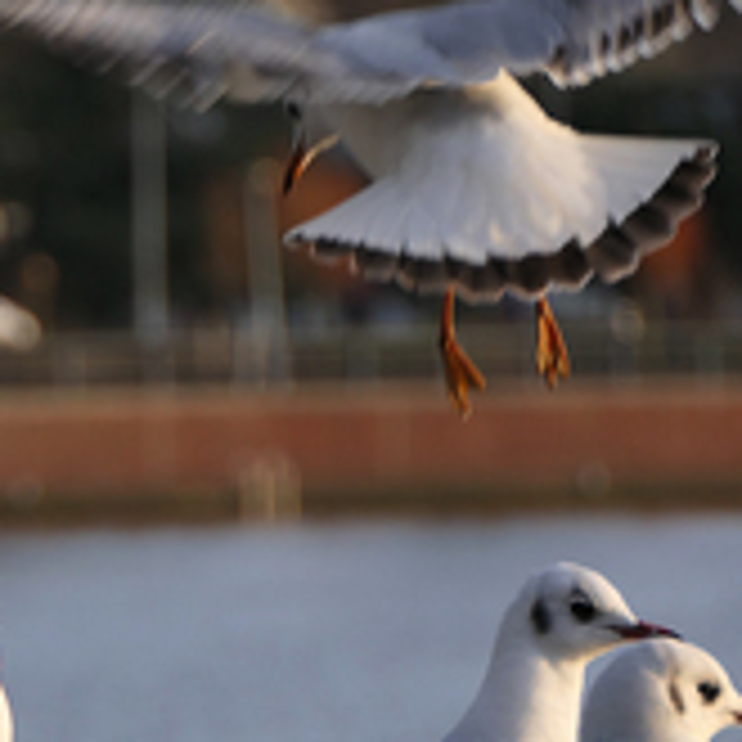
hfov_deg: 2.7
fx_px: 15787
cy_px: 591
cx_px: -238
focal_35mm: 651
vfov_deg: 2.7
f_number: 4.5
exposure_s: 1/200
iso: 125
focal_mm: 100.6
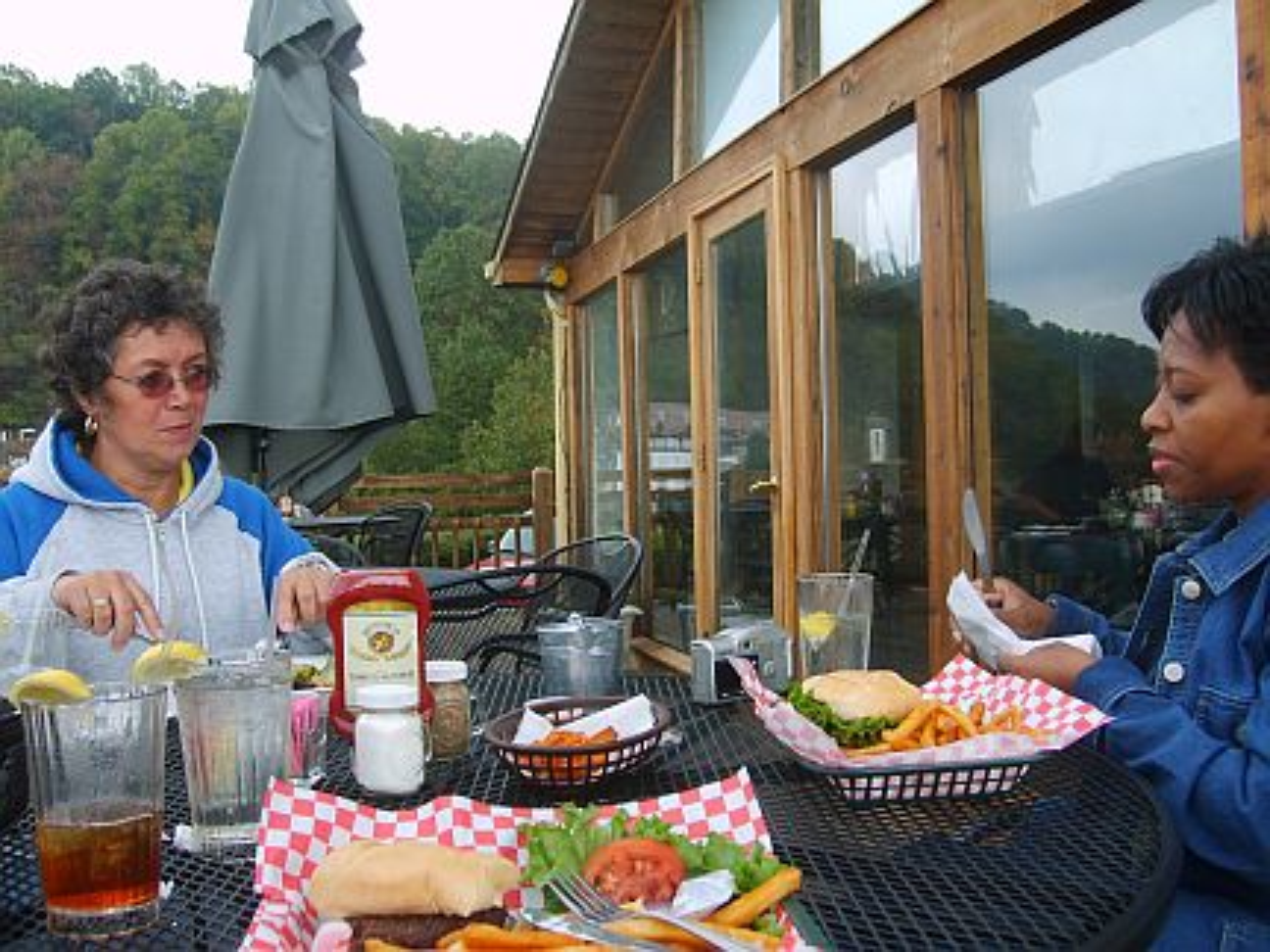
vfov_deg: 40.7
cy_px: 476
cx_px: 635
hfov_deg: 52.6
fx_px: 1284
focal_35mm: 35
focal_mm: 5.8
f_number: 2.8
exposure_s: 1/90
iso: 50
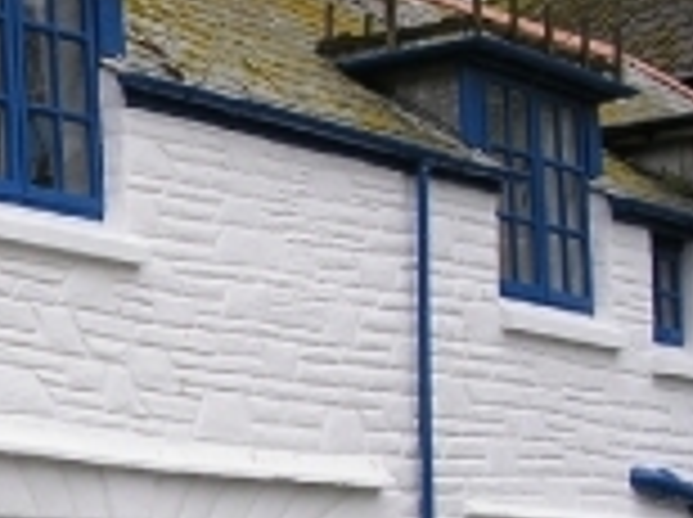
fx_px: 2958
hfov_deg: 12.6
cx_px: -369
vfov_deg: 9.9
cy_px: 583
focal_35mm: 148
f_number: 5.6
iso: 100
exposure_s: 1/250
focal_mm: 7.8
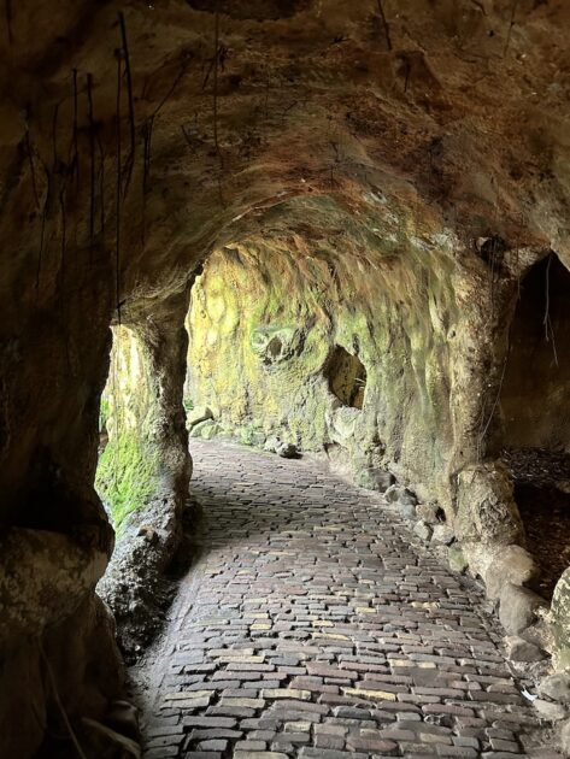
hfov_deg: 53.1
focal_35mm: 26
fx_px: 570
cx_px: 285
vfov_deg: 67.3
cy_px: 380
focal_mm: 5.7
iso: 500
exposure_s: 1/60
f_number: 1.5
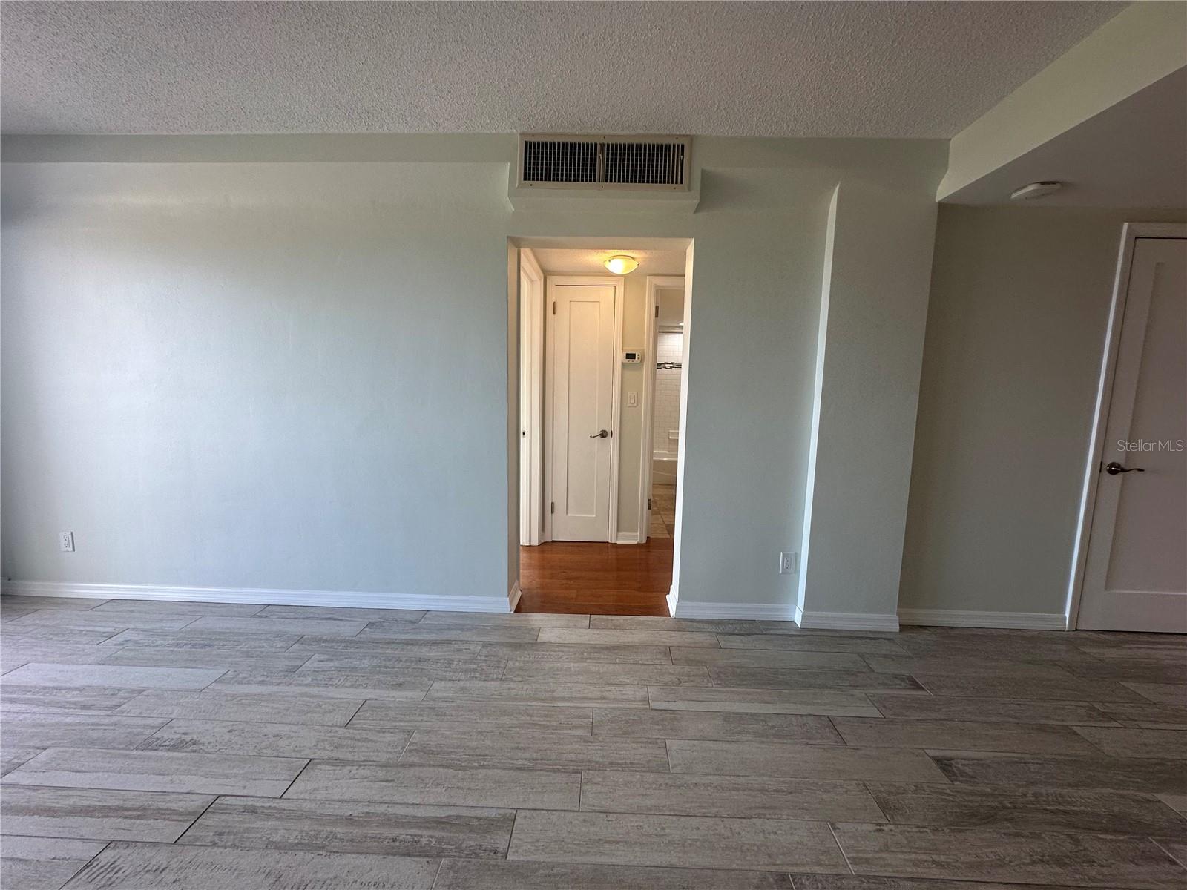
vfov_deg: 85.7
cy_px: 445
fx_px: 480
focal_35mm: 14
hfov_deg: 102.1
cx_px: 594
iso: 80
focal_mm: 2.22
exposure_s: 1/120
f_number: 2.2
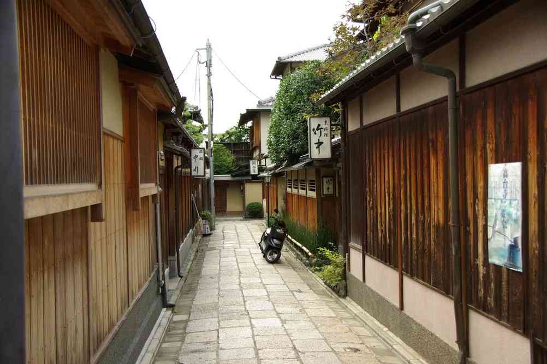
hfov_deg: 48.3
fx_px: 610
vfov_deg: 33.2
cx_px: 274
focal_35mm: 40
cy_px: 182
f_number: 4
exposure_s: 1/60
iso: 100
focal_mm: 26.8
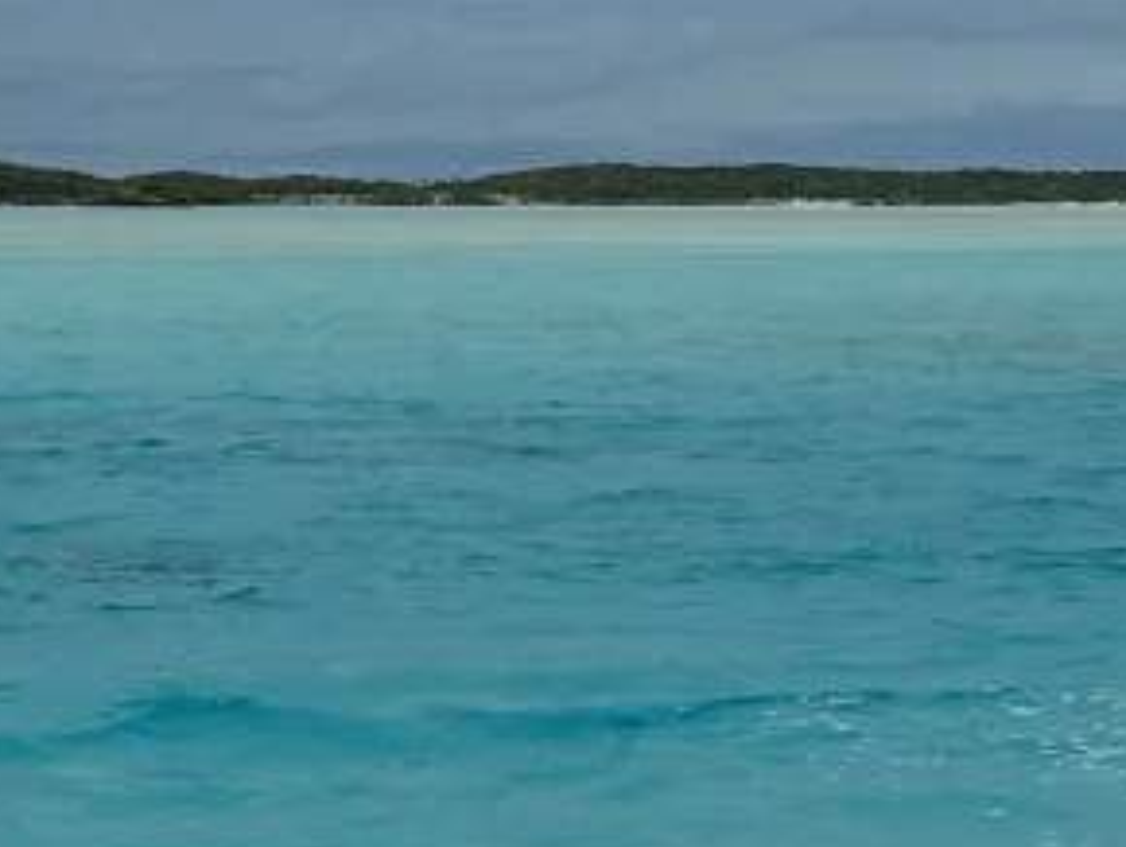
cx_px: 963
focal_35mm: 119
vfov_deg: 12.3
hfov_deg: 16.4
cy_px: 816
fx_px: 3874
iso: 80
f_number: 1.78
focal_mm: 6.86
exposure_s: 1/6211
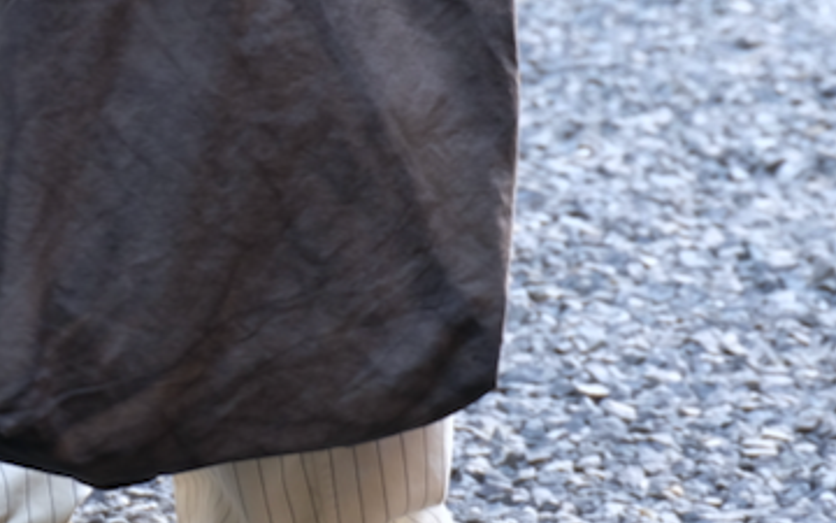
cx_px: 374
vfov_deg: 3.0
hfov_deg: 4.8
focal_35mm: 436
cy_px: 36
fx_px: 9934
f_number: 5.8
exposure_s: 1/40
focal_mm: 120.6
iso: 800
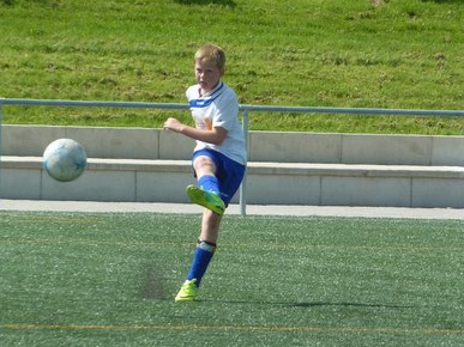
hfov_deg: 3.7
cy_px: 204
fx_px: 7276
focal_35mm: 543
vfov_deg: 2.7
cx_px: 363
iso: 160
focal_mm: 49.2
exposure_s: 1/640
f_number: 4.9
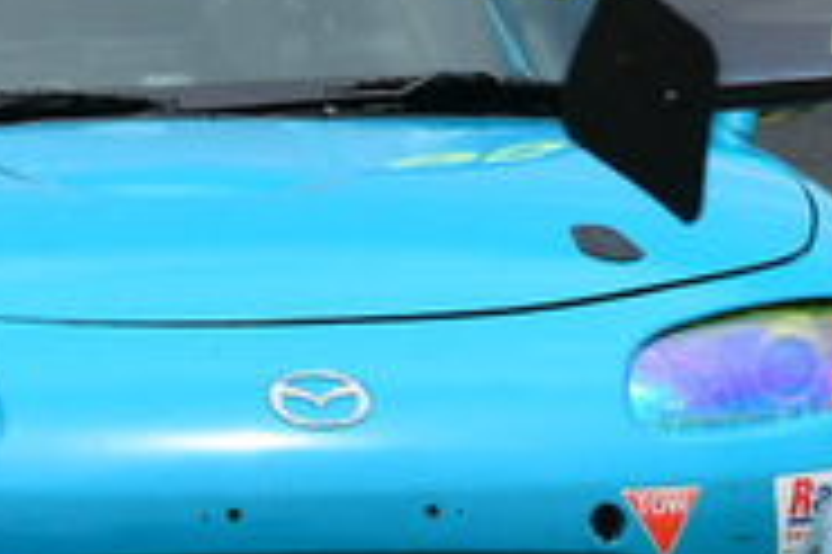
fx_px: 43548
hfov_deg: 1.1
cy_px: 54
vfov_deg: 0.7
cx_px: 40
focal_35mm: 1886
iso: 400
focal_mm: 290
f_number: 11
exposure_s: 1/640
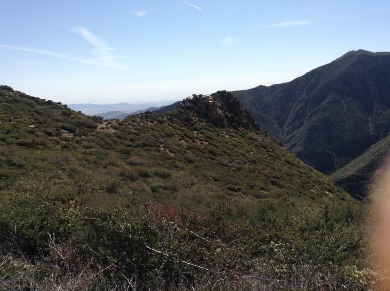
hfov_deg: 55.4
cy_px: 146
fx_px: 371
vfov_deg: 42.9
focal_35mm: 33
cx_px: 195
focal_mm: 3.3
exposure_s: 1/1757
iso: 32
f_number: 2.4
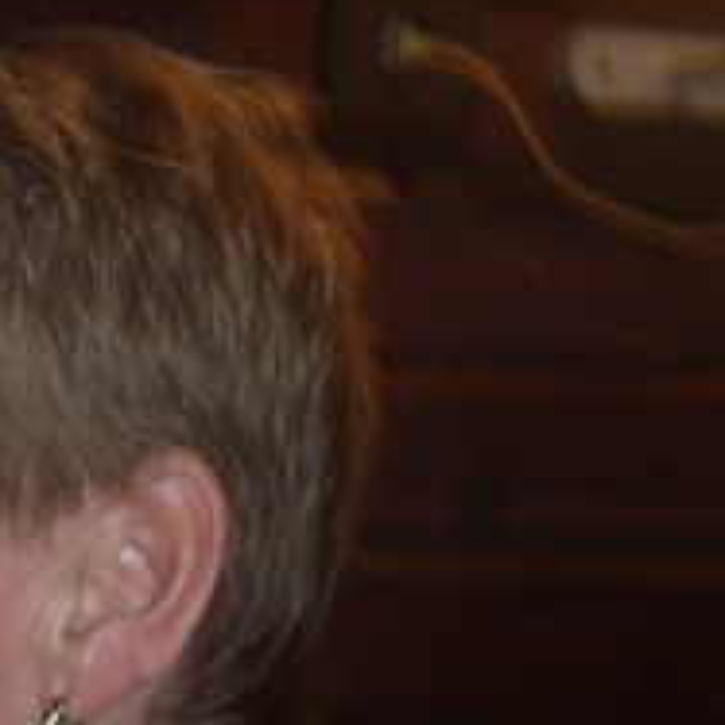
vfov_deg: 15.9
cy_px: 636
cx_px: -19
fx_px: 2559
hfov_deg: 15.8
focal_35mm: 108
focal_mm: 7.8
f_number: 2.8
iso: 100
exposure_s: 1/30
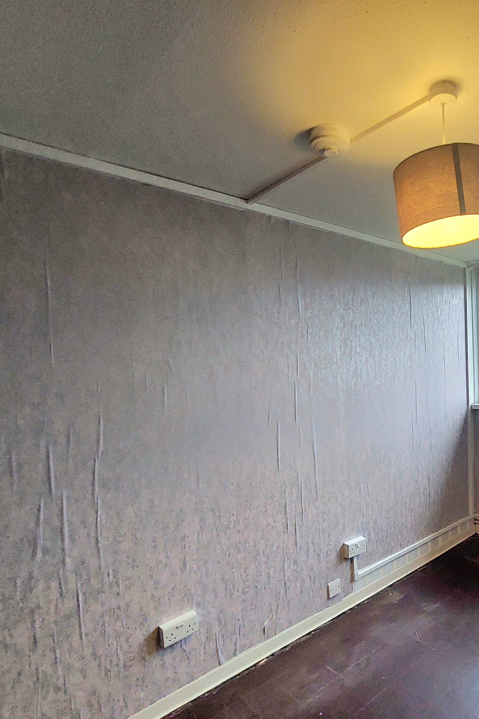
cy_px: 384
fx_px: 399
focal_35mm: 20
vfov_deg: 83.9
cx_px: 380
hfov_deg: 57.5
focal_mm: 1.74
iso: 100
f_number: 2.2
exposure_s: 1/100
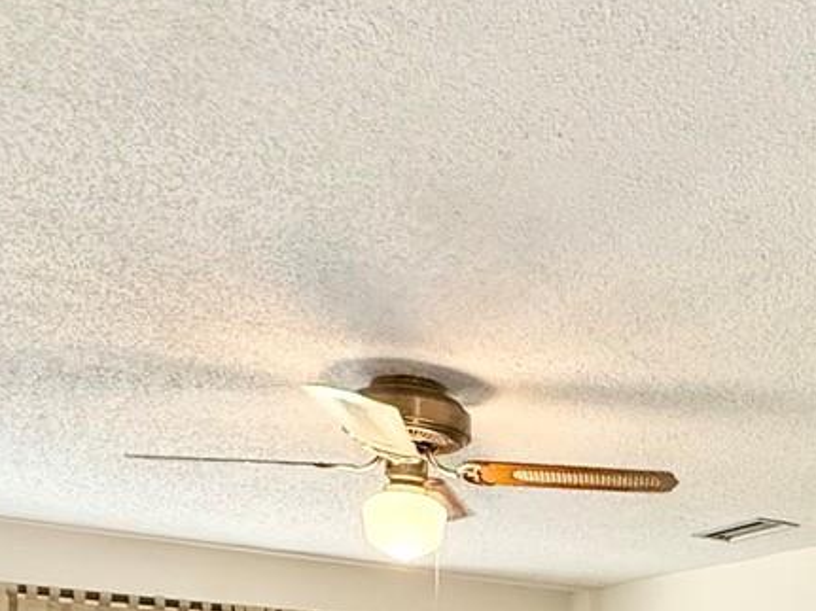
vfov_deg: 23.8
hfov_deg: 35.0
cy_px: 842
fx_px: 1225
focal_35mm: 52
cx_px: 710
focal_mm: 2.22
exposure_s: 1/120
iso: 500
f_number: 2.2
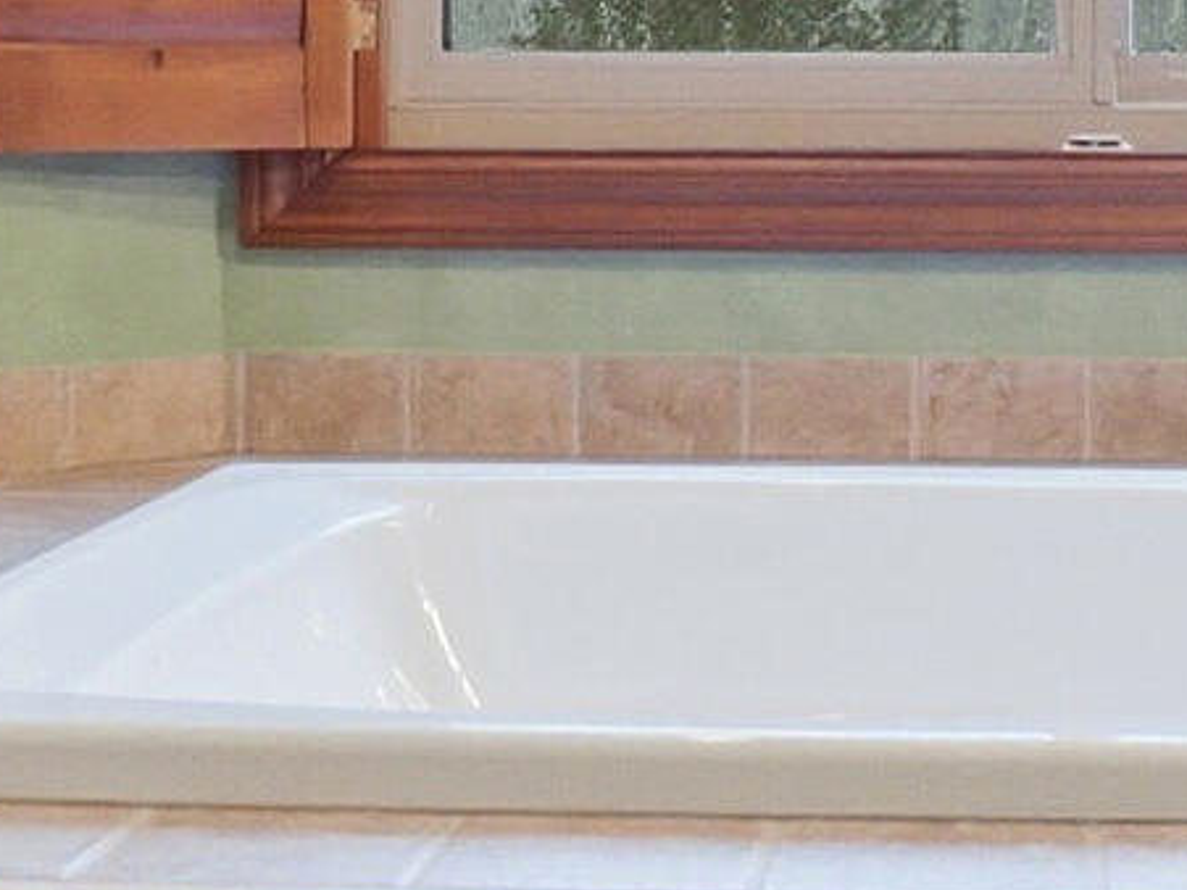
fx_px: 2194
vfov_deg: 22.6
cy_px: 172
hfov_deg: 29.2
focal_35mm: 64
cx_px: 1034
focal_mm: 10
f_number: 5.6
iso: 125
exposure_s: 1/125
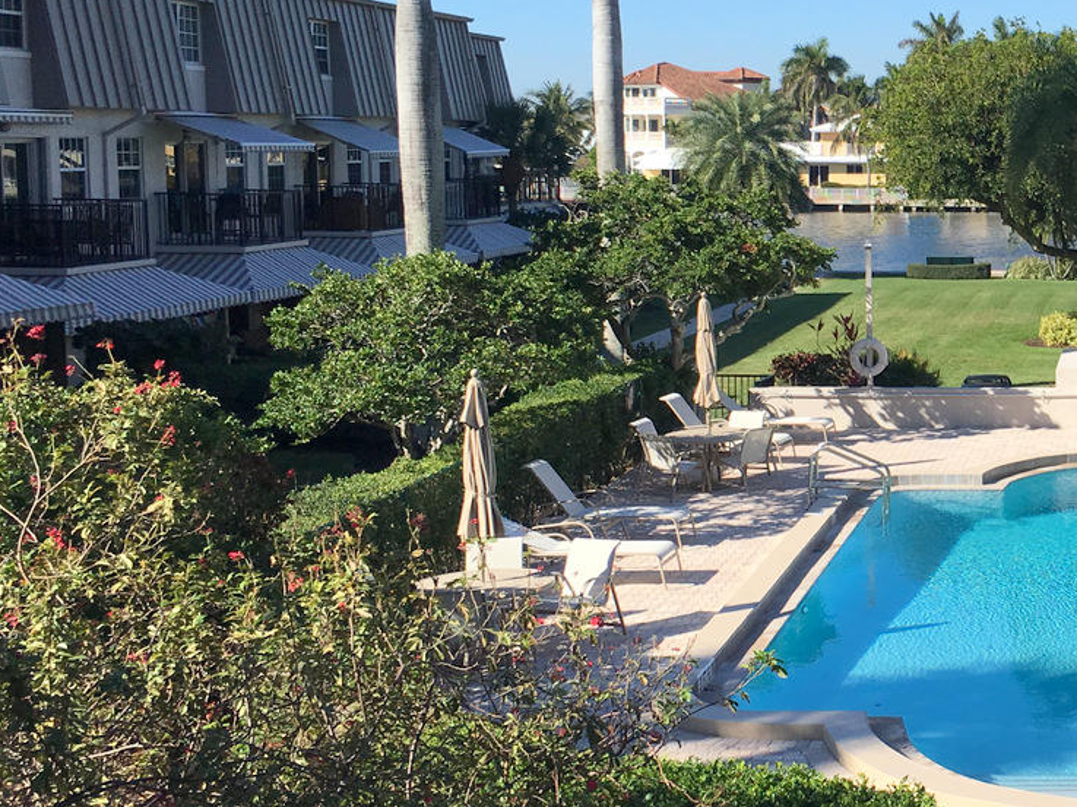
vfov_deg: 23.2
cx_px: 1100
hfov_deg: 28.6
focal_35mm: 63
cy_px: 342
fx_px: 1959
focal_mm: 4.15
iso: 25
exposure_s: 1/1637
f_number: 2.2
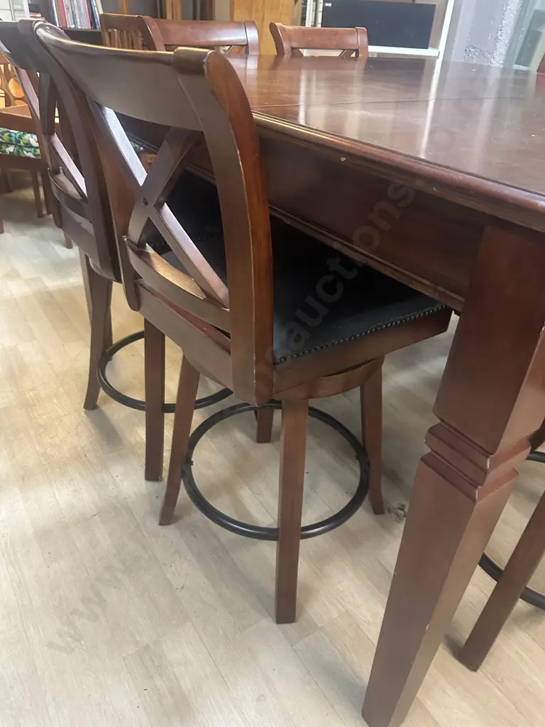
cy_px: 364
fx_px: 504
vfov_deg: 71.6
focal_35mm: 24
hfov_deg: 56.8
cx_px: 272
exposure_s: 1/50
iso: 500
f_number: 1.78
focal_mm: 6.86
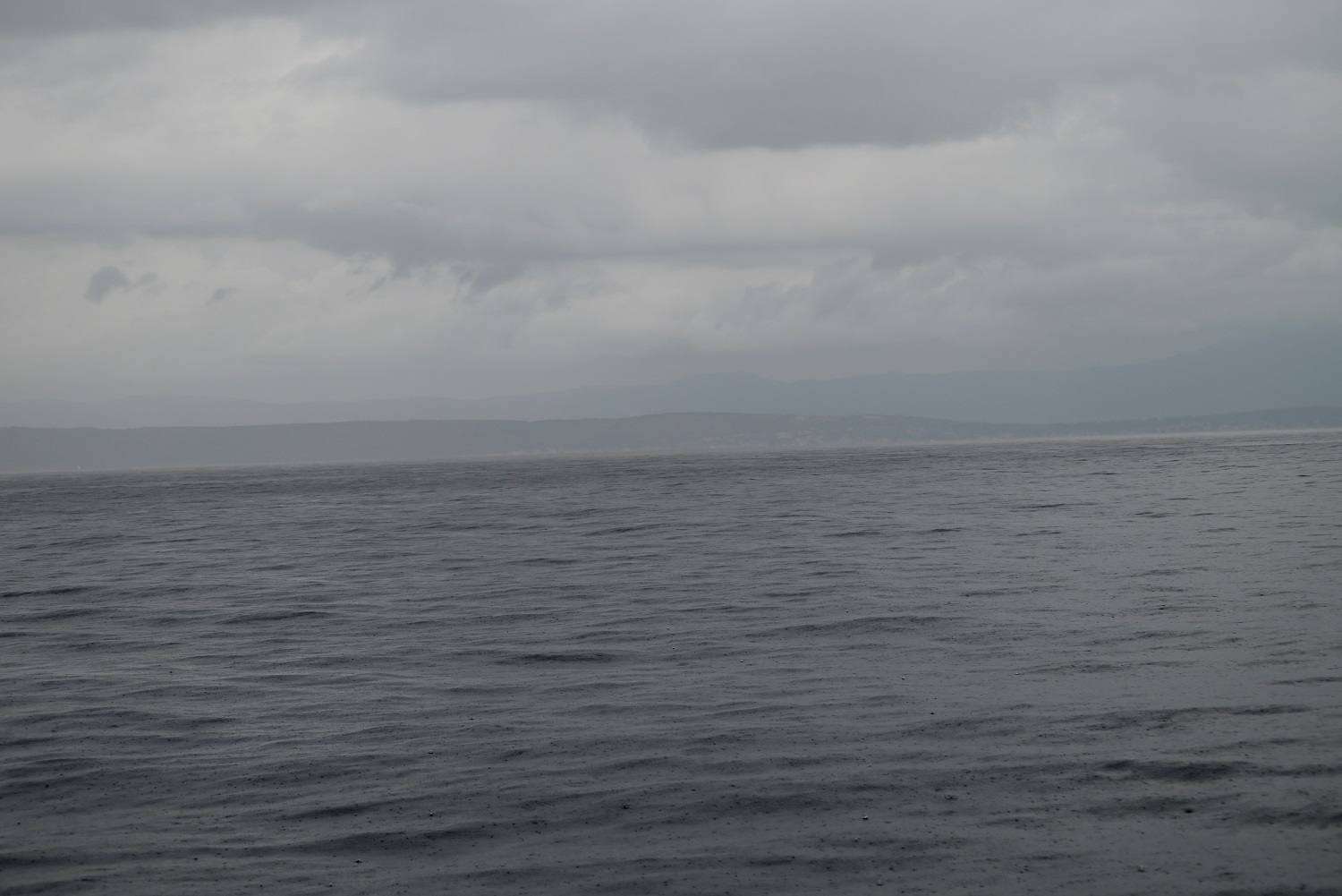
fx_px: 2610
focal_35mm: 70
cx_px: 671
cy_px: 448
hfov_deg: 28.8
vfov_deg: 19.5
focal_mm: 70
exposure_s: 1/500
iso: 100
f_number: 5.6
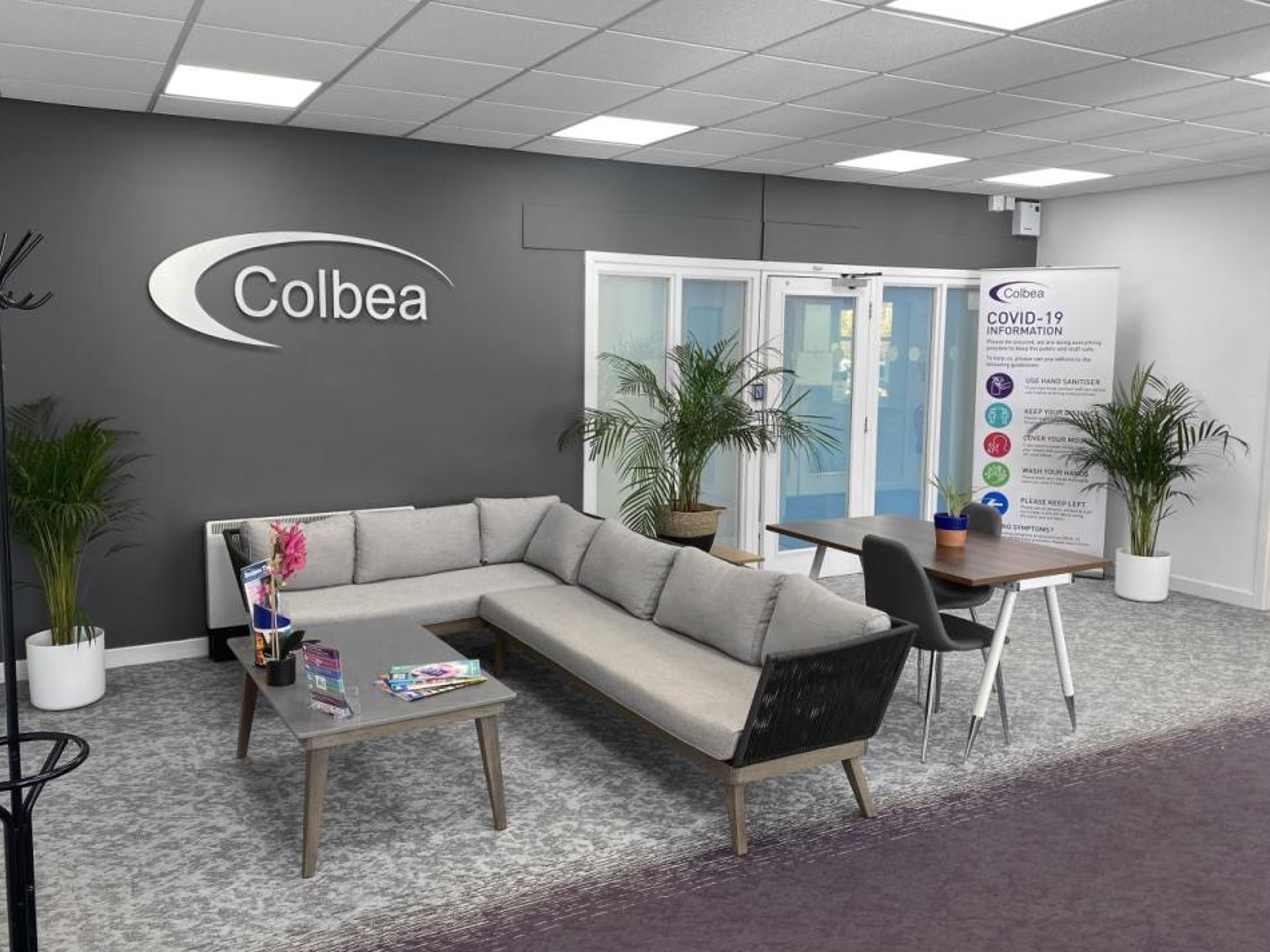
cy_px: 446
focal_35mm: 28
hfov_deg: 63.4
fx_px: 1027
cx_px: 606
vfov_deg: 49.7
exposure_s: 1/100
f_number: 1.8
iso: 50
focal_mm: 4.25
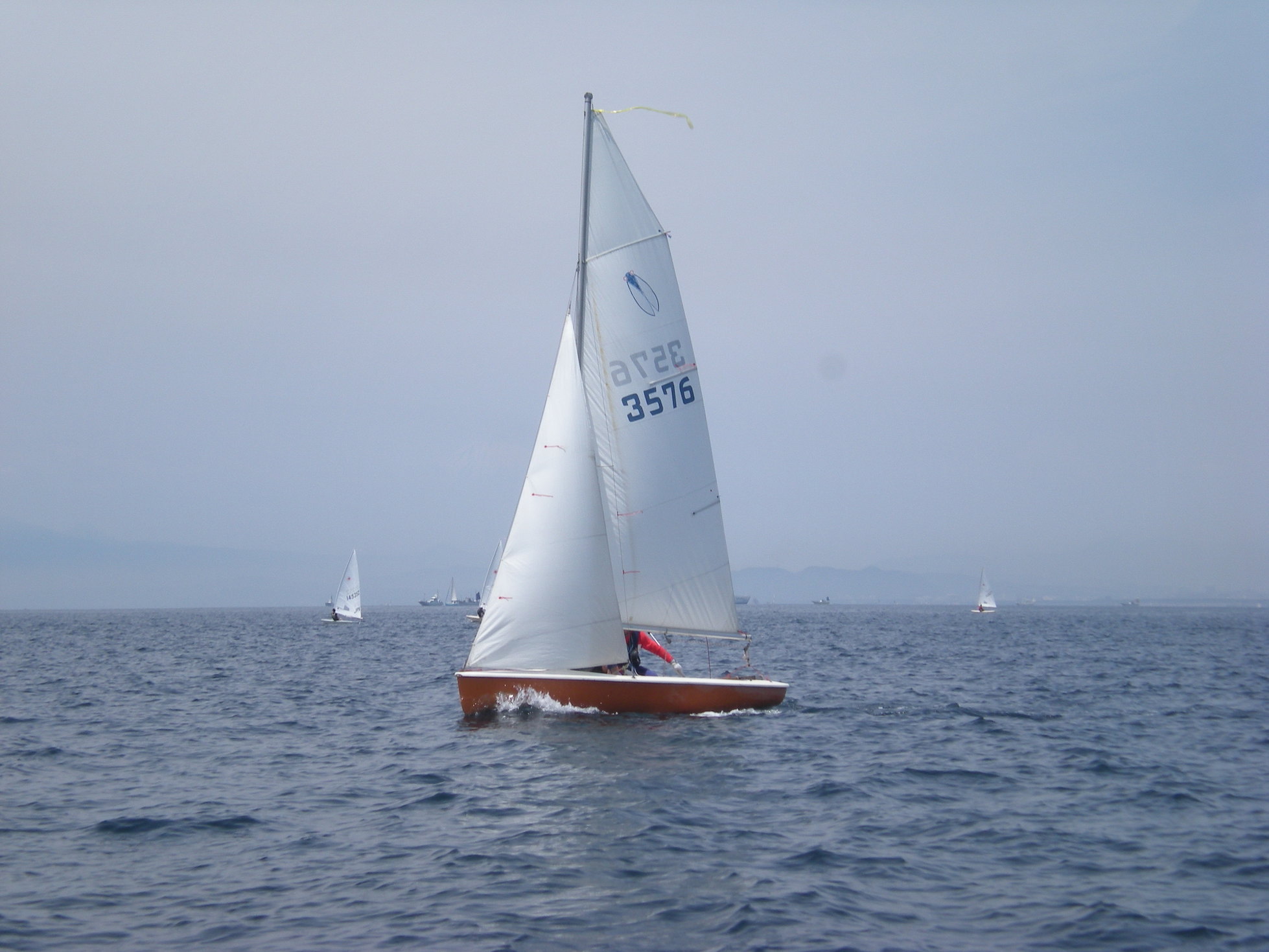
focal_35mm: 87
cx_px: 634
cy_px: 476
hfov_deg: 22.5
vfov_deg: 17.0
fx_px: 3190
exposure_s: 1/290
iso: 64
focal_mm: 14.3
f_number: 7.2
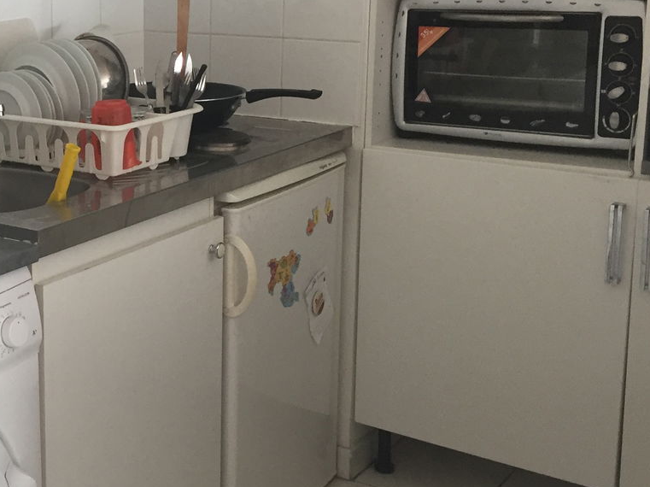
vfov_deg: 23.9
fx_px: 1145
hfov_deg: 29.8
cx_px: 16
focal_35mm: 61
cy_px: 149
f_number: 2.2
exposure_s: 1/33
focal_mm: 4.15
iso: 64
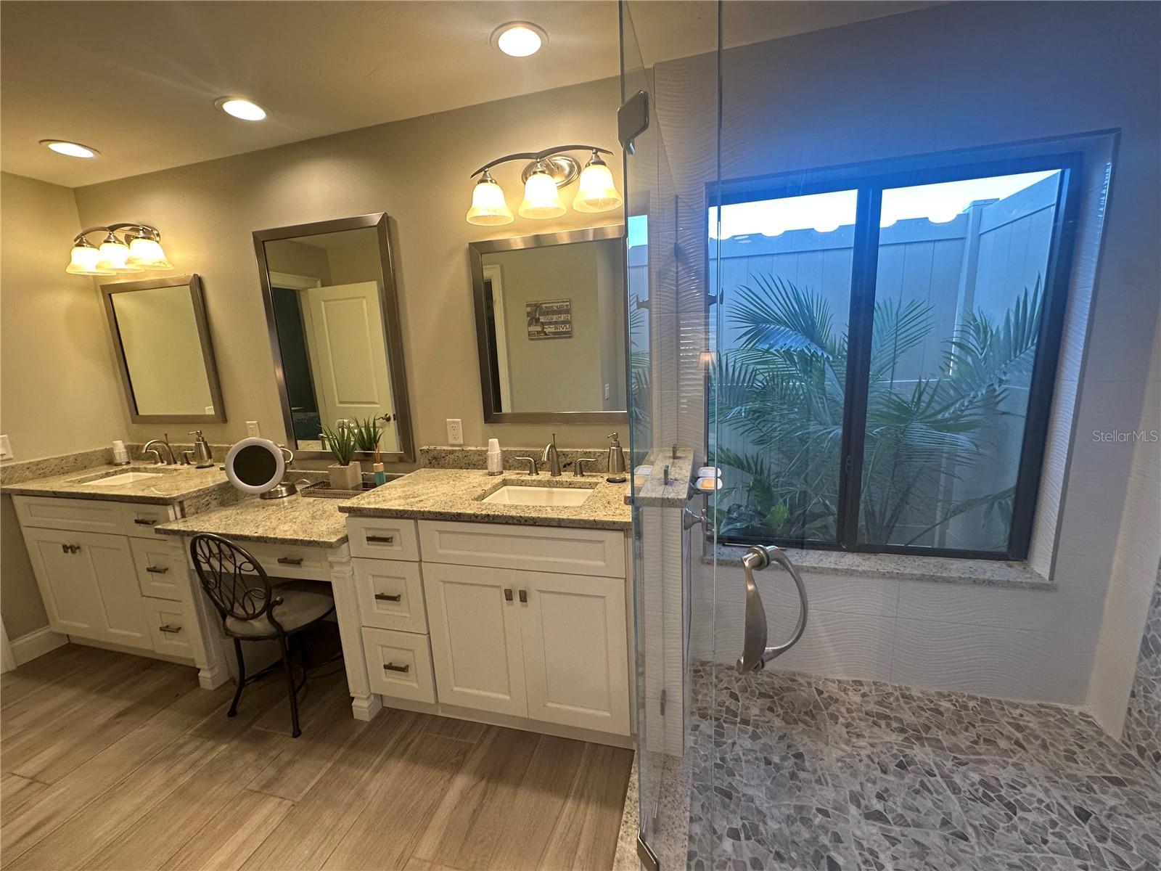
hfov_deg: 102.1
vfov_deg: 85.7
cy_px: 436
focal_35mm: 14
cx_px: 580
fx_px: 470
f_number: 2.2
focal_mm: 2.22
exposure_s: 1/120
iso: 160
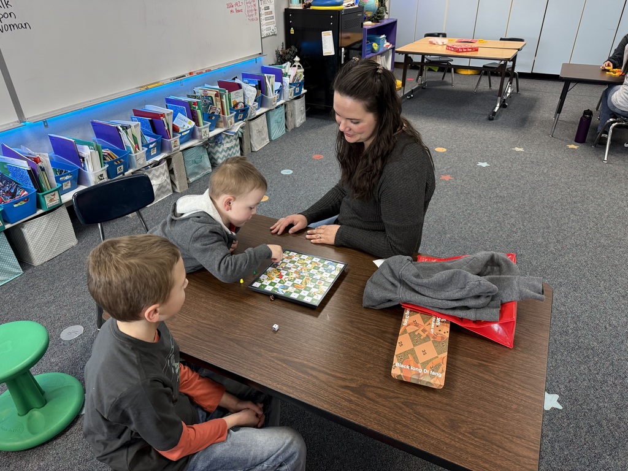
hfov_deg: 71.6
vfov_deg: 56.8
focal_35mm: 24
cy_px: 236
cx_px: 314
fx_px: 435
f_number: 1.78
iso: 250
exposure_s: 1/60
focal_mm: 6.76
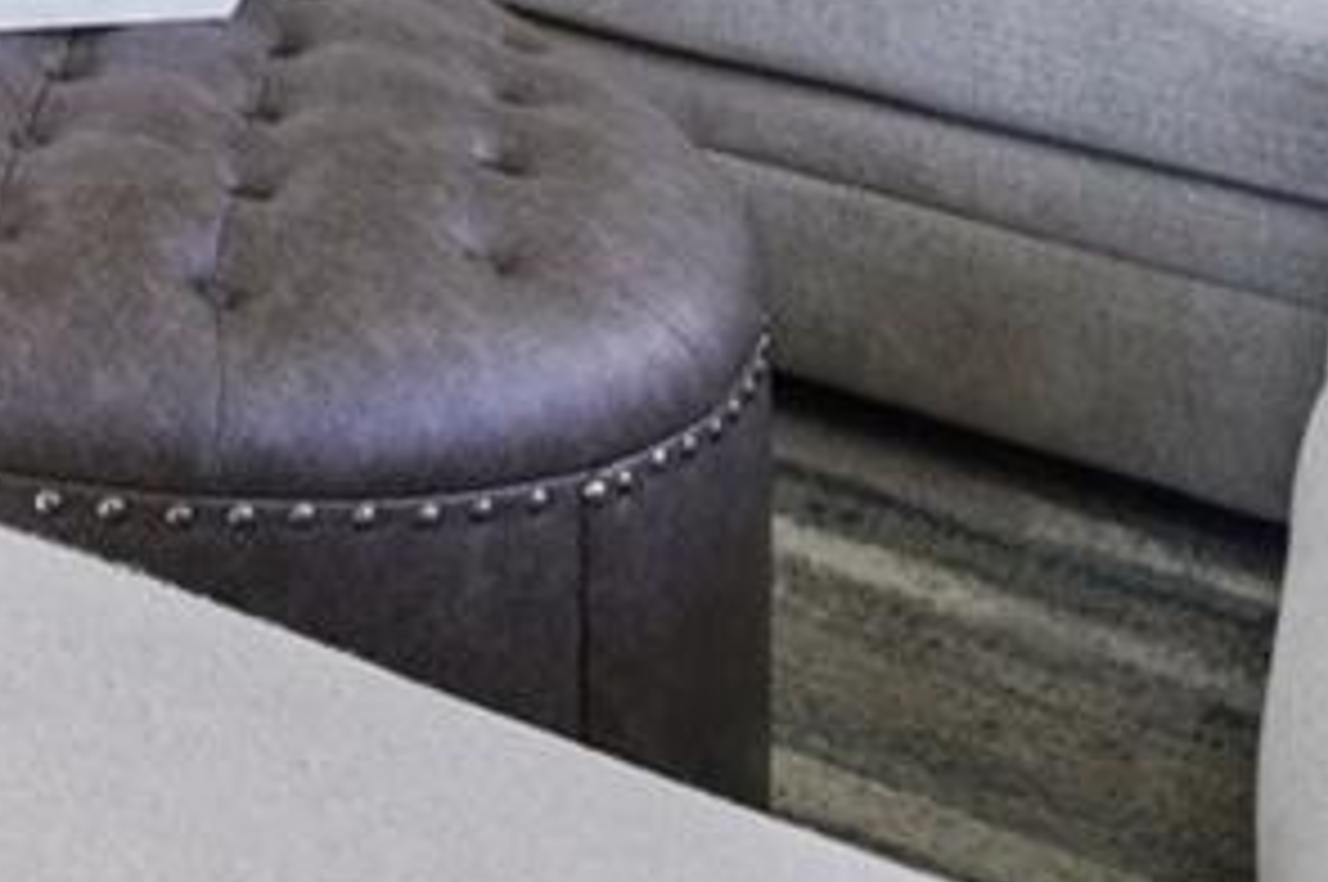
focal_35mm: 76
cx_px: -1152
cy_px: -1168
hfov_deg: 19.2
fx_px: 2800
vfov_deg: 13.6
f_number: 8
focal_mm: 14
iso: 400
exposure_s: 1/100
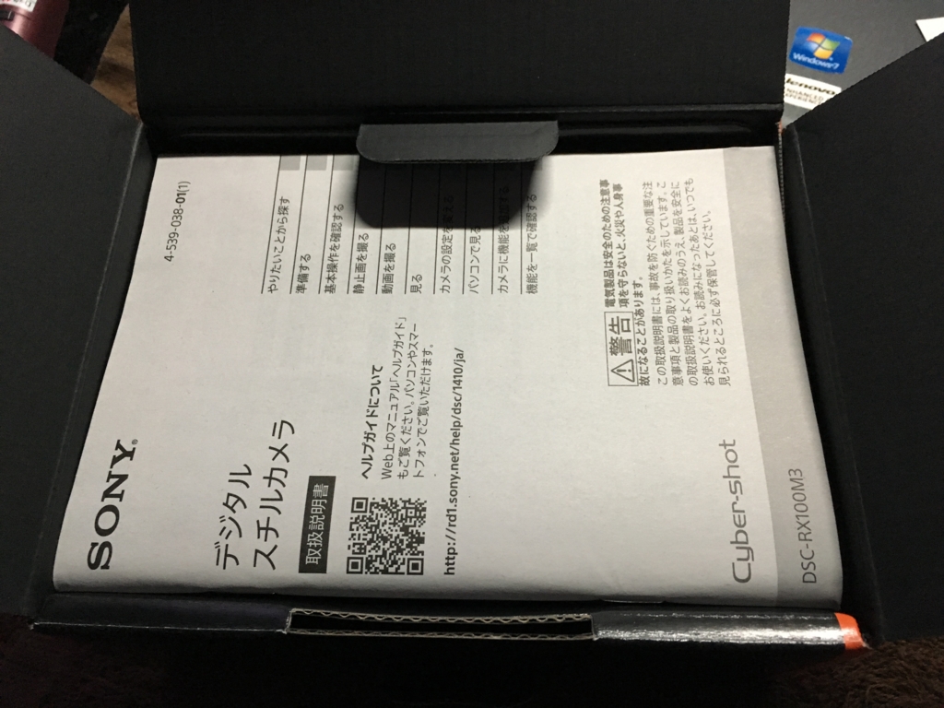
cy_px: 354
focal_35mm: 29
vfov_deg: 48.2
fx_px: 791
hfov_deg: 61.7
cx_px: 472
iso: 200
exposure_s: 1/24
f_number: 2.2
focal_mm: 4.15
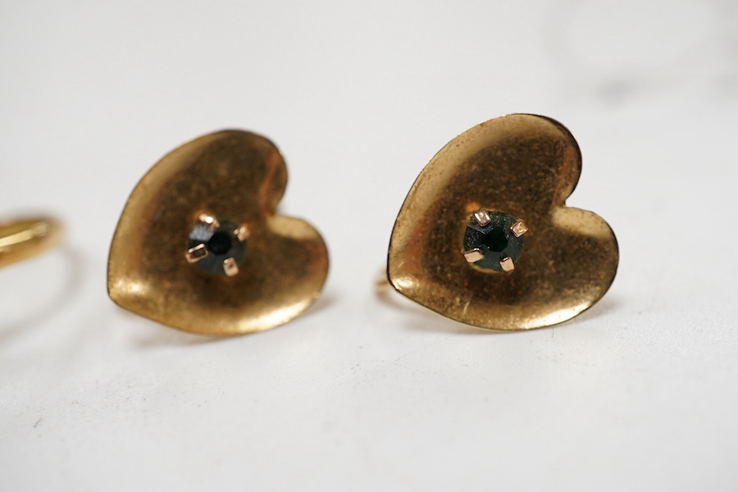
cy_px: 246
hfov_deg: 43.6
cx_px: 369
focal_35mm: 45
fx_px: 922
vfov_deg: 29.9
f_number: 11
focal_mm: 30
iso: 1250
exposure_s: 1/125
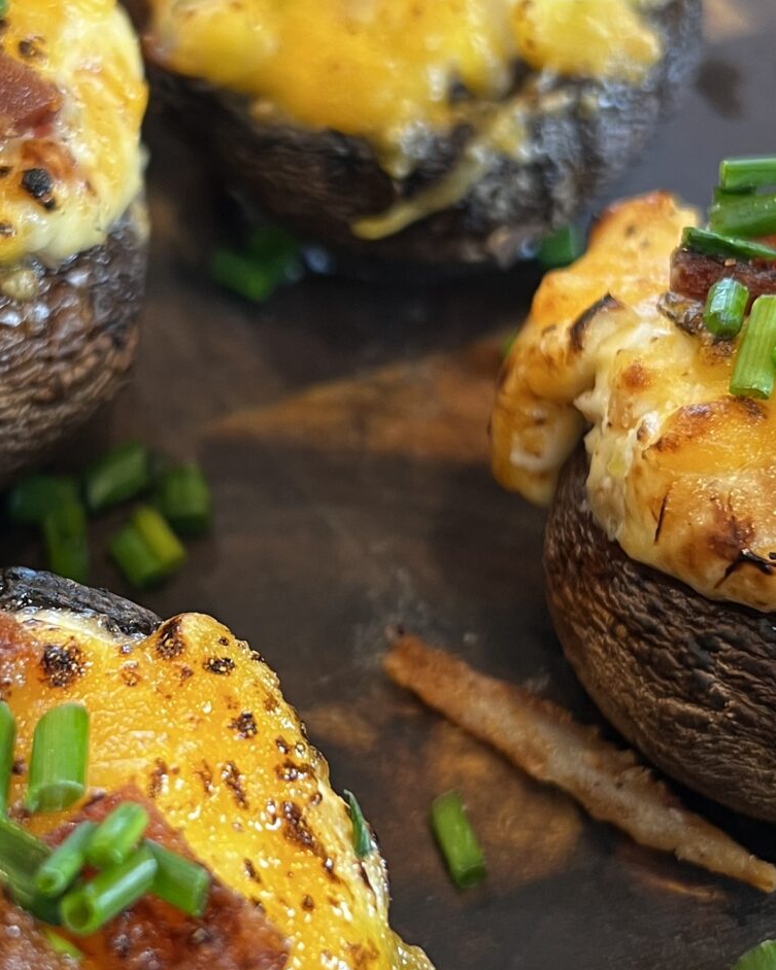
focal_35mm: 69
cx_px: 212
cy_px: 526
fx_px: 1982
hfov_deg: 22.0
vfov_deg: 27.5
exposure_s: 1/60
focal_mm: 5.7
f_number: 1.5
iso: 125
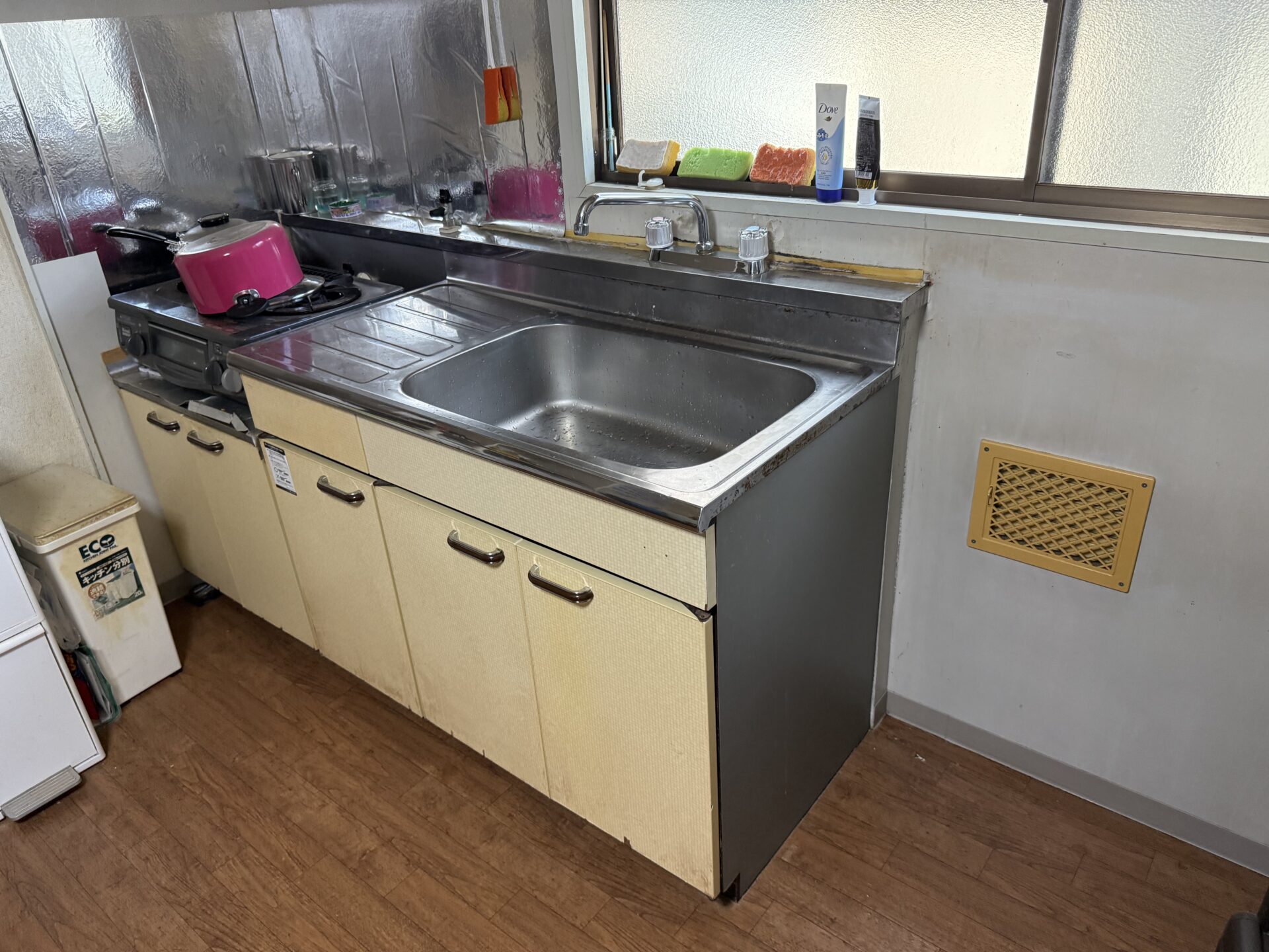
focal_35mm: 24
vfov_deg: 56.8
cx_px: 634
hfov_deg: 71.6
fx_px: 880
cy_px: 476
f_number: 1.78
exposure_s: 1/120
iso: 320
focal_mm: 6.76
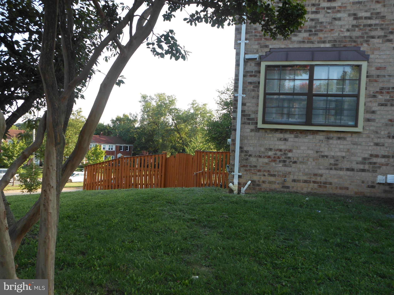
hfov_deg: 55.4
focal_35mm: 33
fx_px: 376
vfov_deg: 42.9
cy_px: 148
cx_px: 197
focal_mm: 6
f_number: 3.5
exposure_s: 1/160
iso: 80
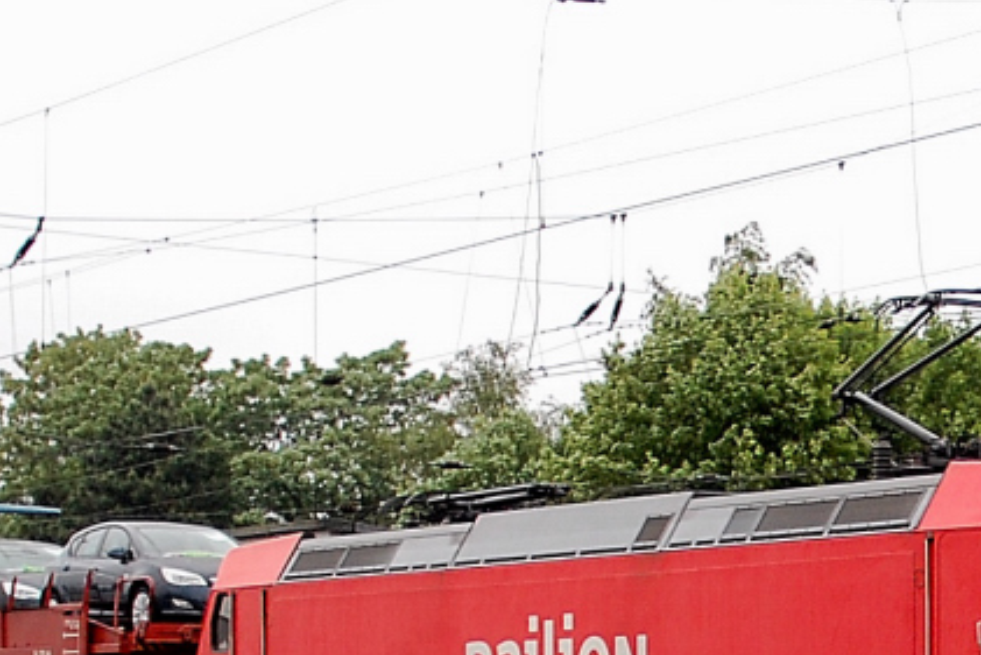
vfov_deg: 11.6
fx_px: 3189
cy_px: 707
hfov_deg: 17.4
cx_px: 662
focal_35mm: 117
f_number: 4.2
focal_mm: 32
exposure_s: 1/400
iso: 800
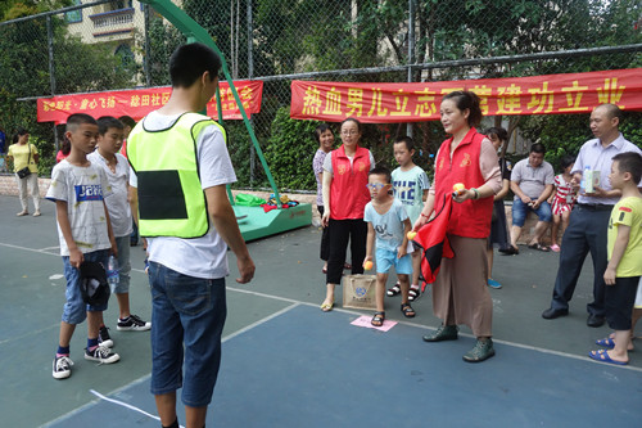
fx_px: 499
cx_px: 321
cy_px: 214
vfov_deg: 46.4
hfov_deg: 65.5
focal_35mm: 28
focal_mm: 10.4
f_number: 5
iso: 800
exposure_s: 1/640
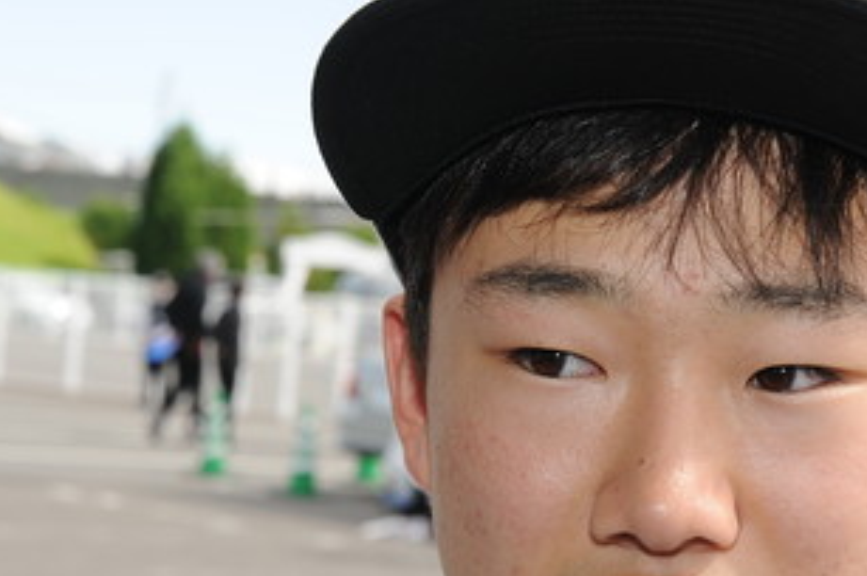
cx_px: 551
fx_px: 3729
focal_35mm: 155
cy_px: 472
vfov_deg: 8.8
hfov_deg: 13.2
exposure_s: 1/250
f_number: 11
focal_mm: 66
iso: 400
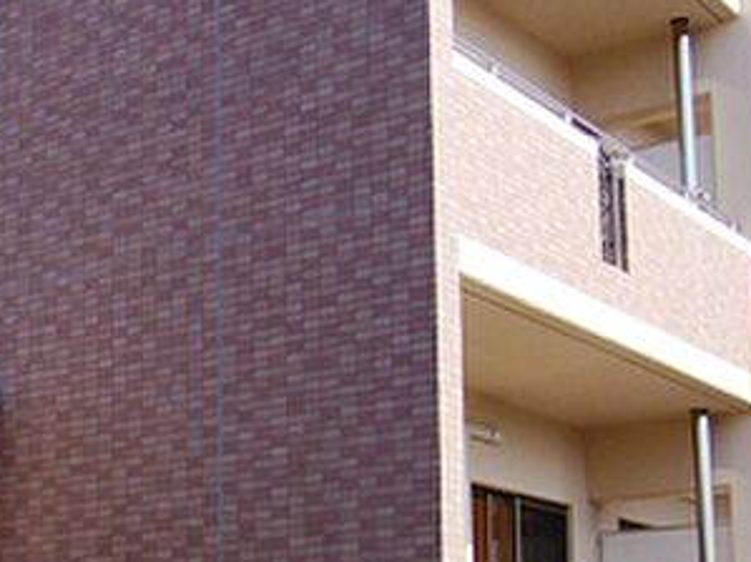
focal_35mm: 75
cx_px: 143
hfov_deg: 25.5
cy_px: 537
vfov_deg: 19.2
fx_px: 1626
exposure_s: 1/160
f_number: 5.6
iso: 80
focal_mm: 5.8
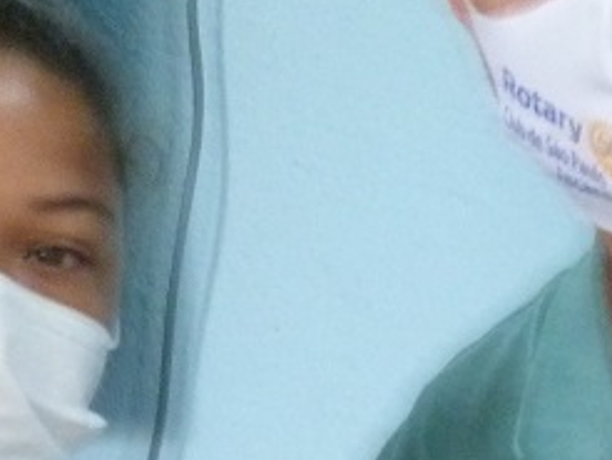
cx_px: 199
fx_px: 5592
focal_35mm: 316
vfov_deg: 4.7
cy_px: 840
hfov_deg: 6.3
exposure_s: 1/8
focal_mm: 10.8
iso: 400
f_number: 3.2
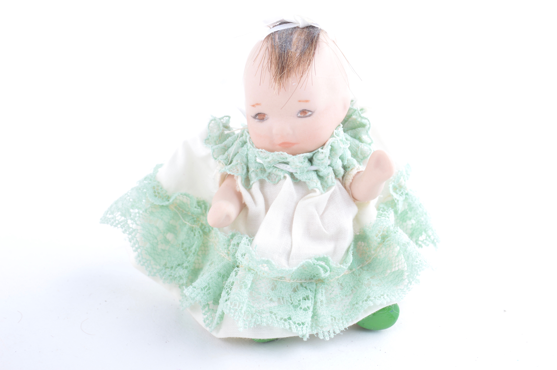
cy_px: 185
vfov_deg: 18.1
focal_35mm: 75
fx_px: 1159
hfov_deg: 27.0
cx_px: 278
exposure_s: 1/25
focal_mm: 50
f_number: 9
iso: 100
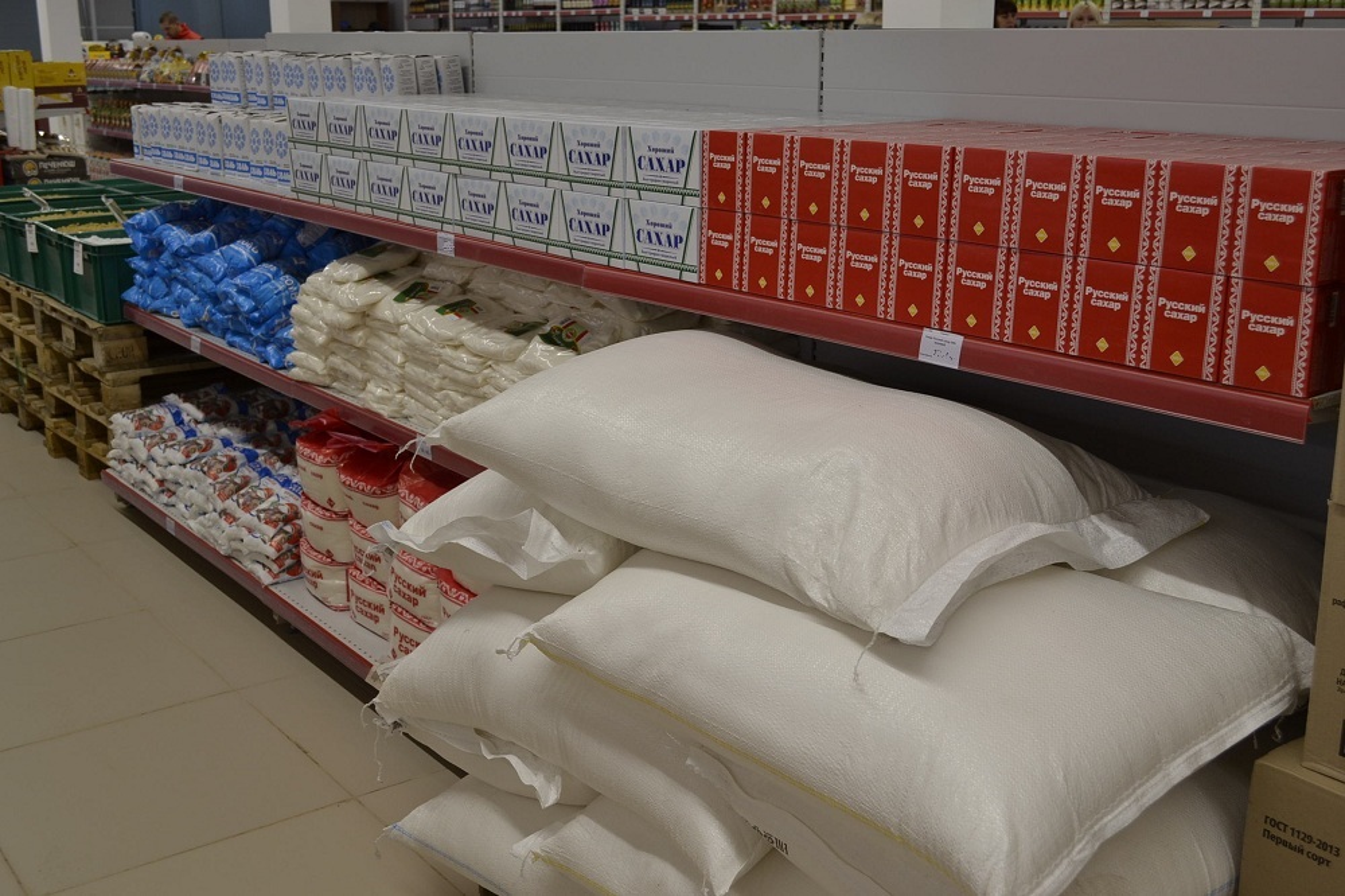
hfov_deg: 49.6
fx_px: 1457
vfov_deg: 34.2
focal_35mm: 39
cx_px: 672
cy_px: 448
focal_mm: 26
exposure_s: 1/125
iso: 320
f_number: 5.6
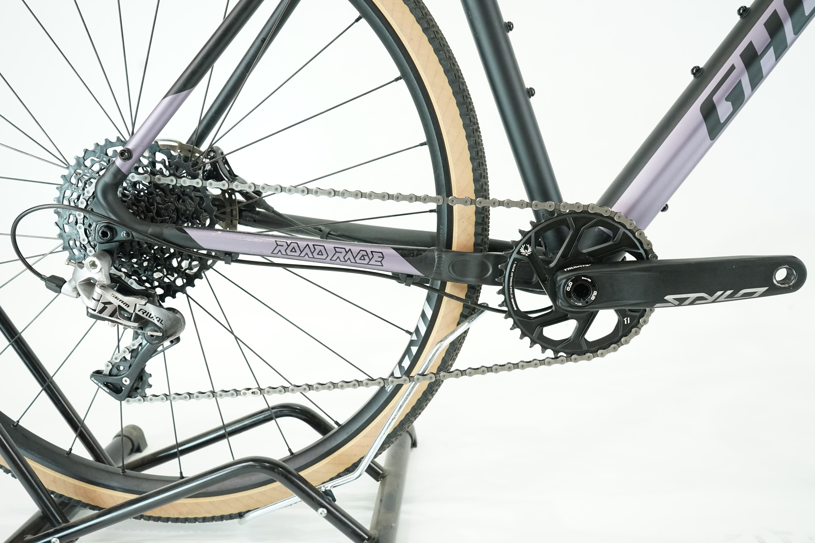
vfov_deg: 45.0
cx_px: 408
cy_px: 272
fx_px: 656
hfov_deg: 63.7
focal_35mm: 29
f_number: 5.6
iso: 3200
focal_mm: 29
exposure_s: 1/200
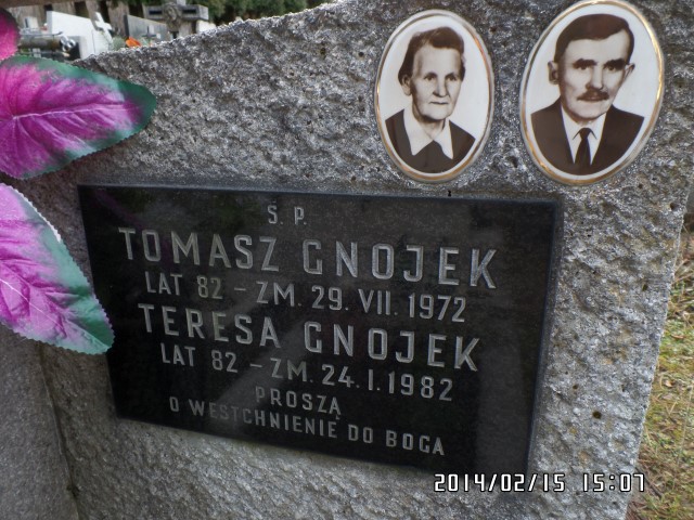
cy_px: 260
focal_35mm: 23
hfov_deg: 73.9
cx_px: 347
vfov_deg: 58.9
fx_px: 461
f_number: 3.5
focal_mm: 4.1
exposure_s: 1/60
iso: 100
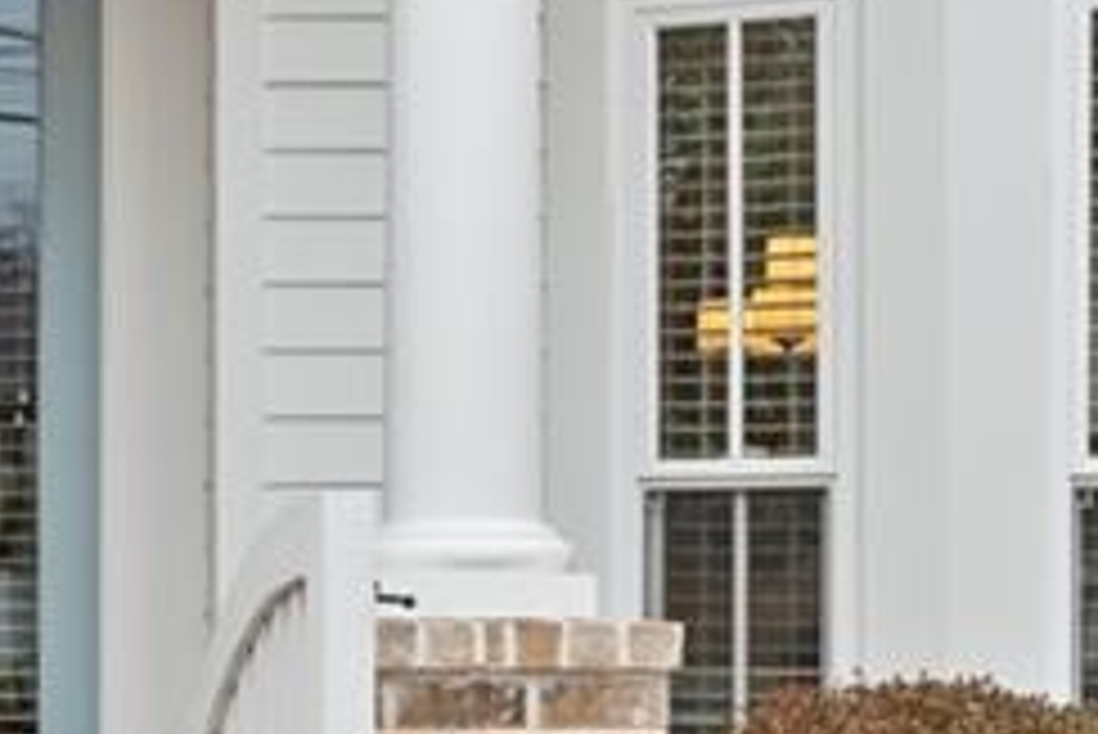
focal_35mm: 109
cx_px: -122
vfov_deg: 12.6
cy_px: 423
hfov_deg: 18.0
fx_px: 3326
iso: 1250
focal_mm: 26
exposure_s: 1/200
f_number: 8
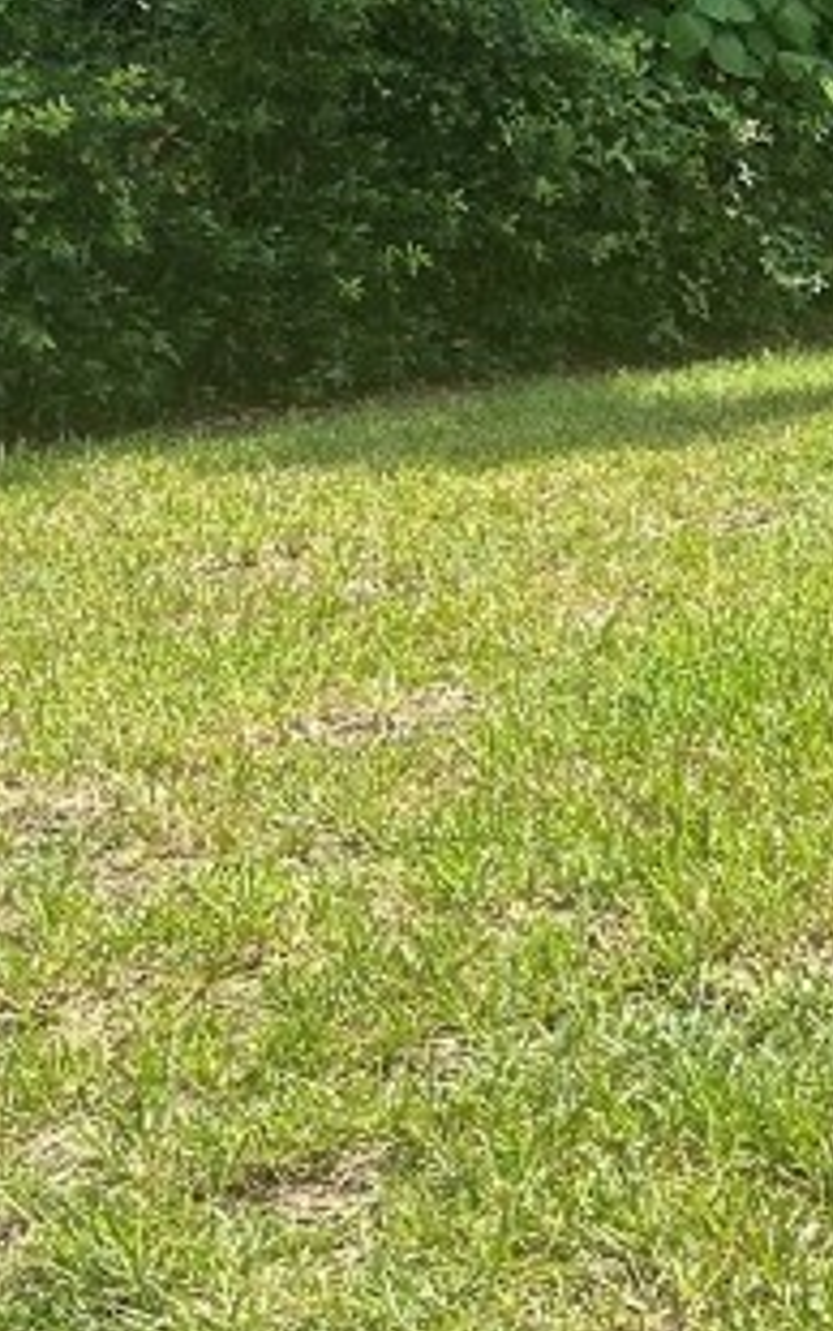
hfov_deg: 12.7
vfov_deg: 22.7
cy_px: 472
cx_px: 1636
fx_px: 3302
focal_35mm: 91
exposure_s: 1/2045
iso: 50
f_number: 1.5
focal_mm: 5.7
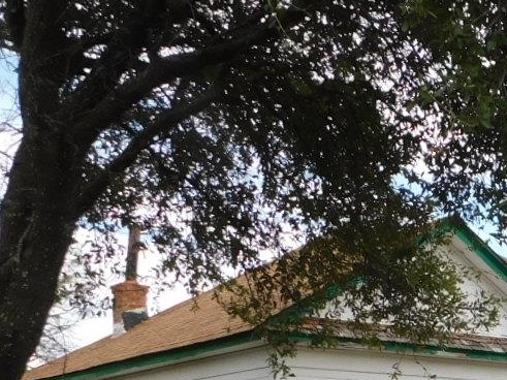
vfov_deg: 18.9
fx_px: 1098
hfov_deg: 22.1
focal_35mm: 75
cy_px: 415
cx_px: 735
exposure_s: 1/640
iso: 125
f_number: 3
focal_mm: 4
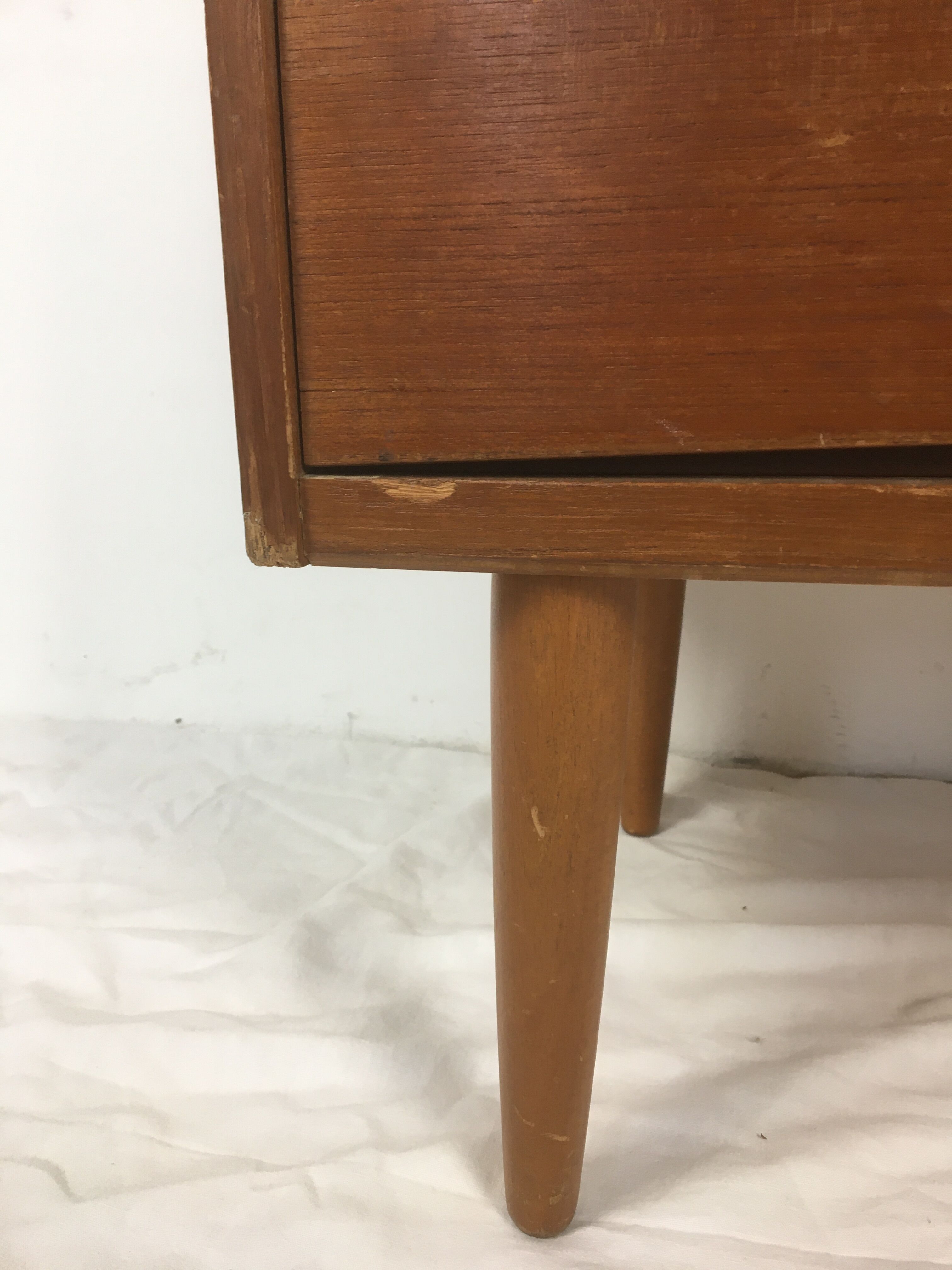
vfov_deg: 61.7
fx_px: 1063
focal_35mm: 29
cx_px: 476
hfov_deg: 48.2
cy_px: 635
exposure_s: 1/33
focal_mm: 4.15
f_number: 2.2
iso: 80
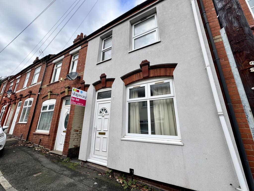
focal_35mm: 14
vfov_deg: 85.7
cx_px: 127
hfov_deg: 102.1
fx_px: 103
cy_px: 96
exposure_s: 1/440
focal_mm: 2.22
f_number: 2.2
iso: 40
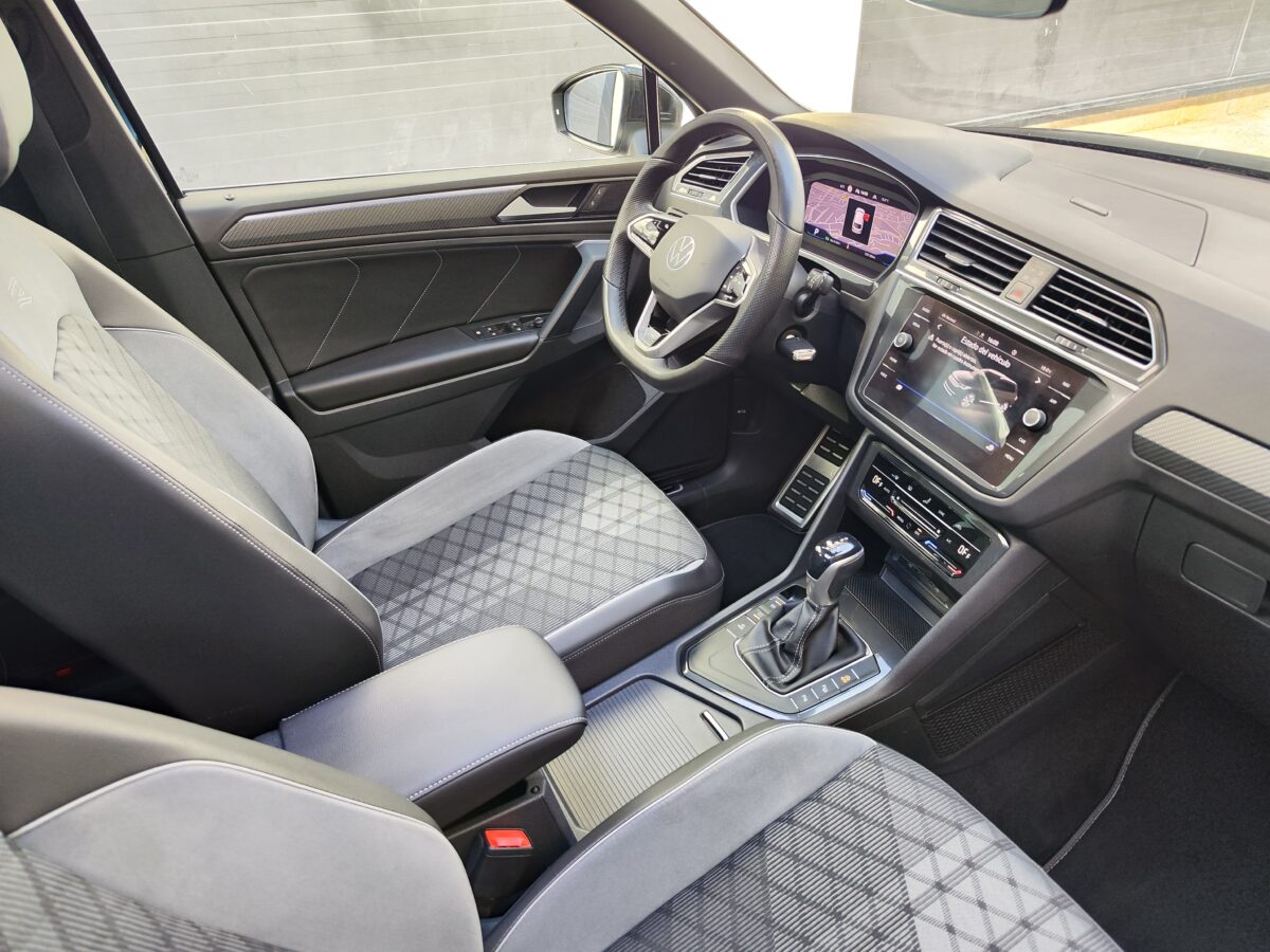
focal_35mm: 23
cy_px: 476
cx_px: 635
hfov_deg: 73.9
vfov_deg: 58.9
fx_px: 844
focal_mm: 7.01
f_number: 1.69
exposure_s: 1/100
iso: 146
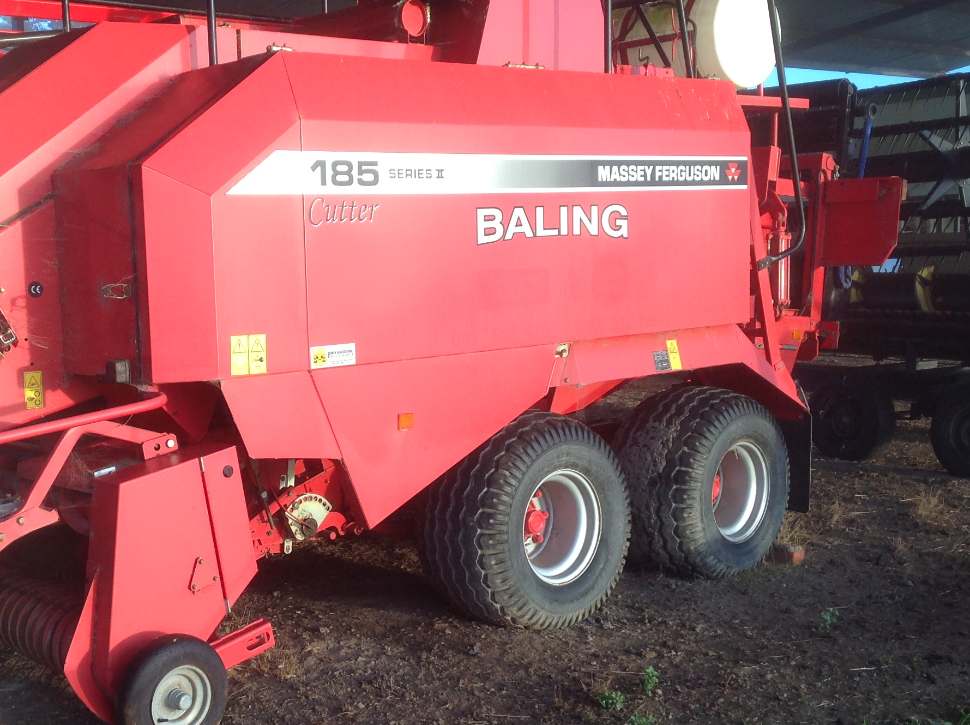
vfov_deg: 28.5
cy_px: 389
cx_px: 315
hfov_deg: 37.1
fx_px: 1427
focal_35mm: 51
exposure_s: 1/185
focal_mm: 4.28
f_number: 2.4
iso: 50
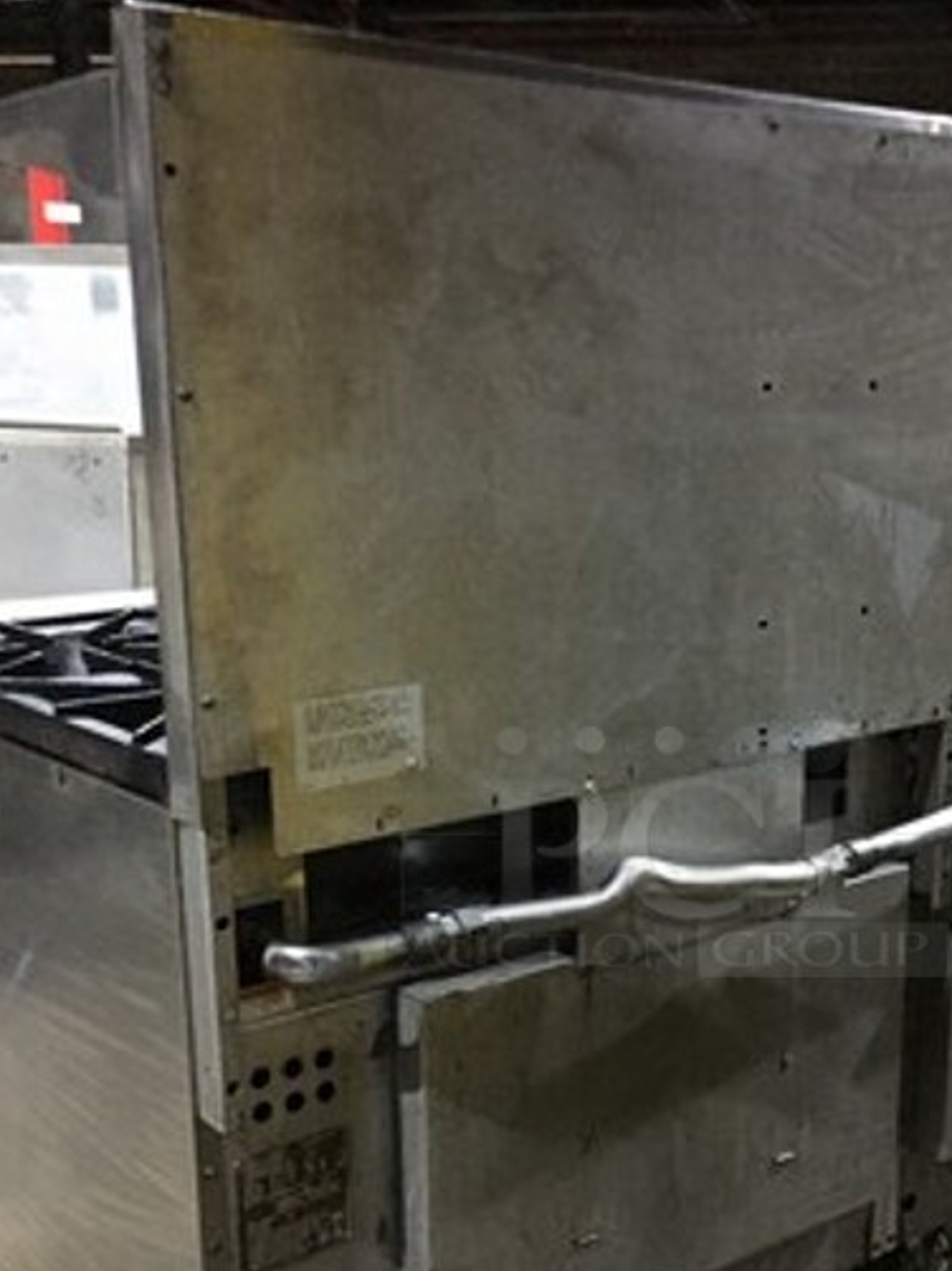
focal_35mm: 47
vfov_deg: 40.0
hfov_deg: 30.5
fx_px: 1725
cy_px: 844
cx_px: 668
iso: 100
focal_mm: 4.15
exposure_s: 1/4
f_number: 2.2
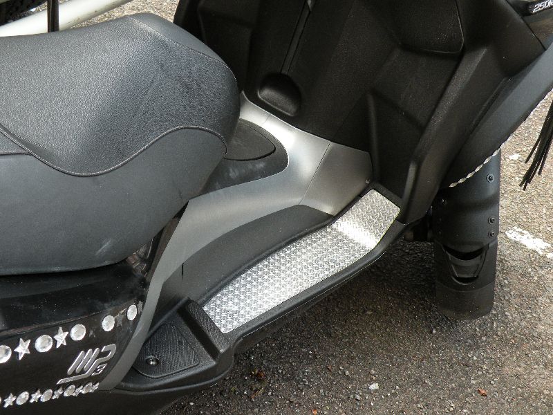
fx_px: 1070
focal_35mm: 67
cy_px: 208
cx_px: 276
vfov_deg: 21.9
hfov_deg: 29.0
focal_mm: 11.9
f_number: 3.5
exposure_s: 1/59.8
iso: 201
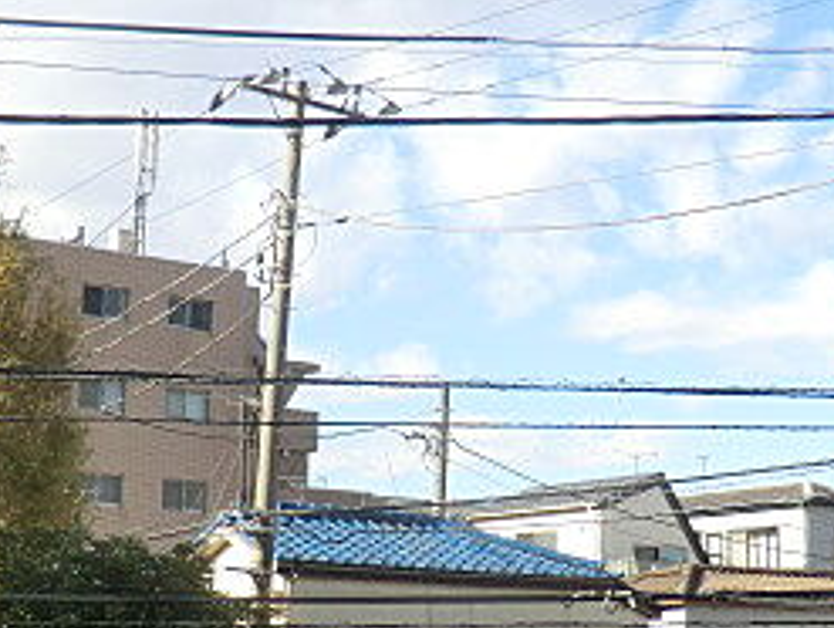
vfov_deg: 19.5
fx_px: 1810
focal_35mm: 75
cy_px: 479
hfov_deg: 25.9
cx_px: 449
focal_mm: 5.2
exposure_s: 1/400
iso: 80
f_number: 3.5
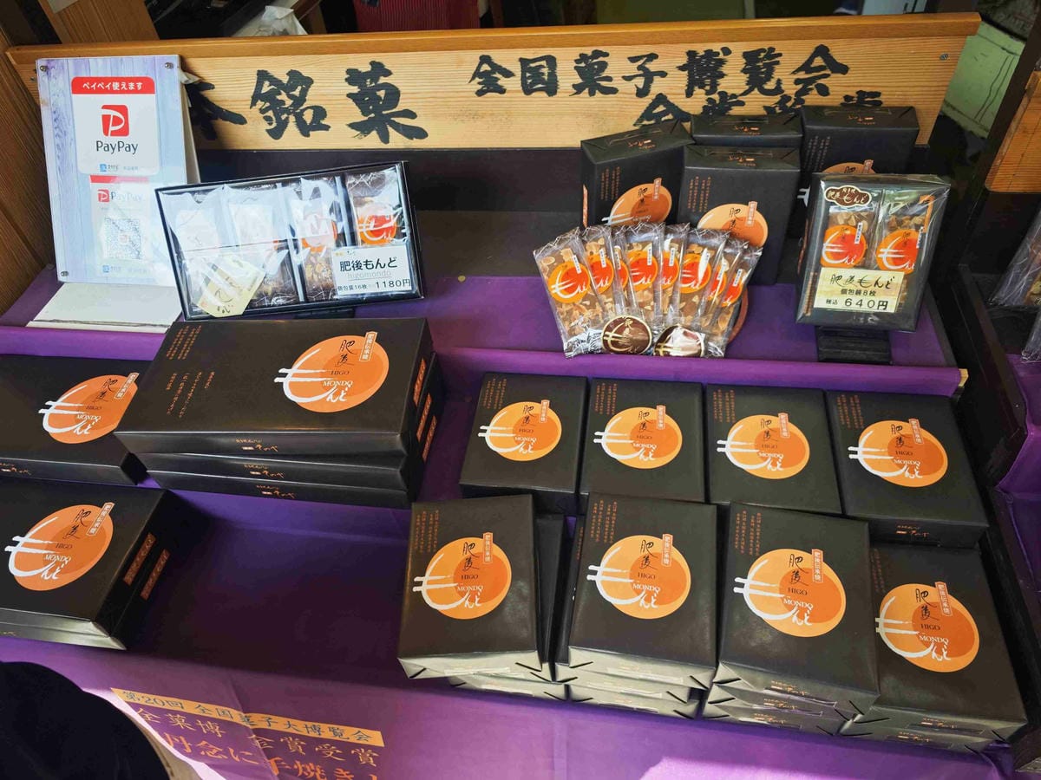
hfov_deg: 73.9
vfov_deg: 58.9
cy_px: 390
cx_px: 520
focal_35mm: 23
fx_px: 692
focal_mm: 8.72
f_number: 2
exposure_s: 1/310
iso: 50
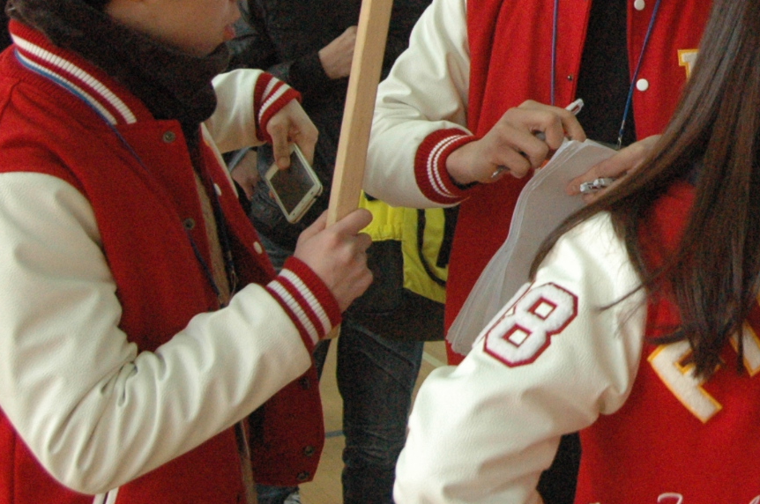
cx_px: 775
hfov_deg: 28.4
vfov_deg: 19.8
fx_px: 1398
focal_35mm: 66
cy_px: 0
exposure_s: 1/1250
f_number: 2.8
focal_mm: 17
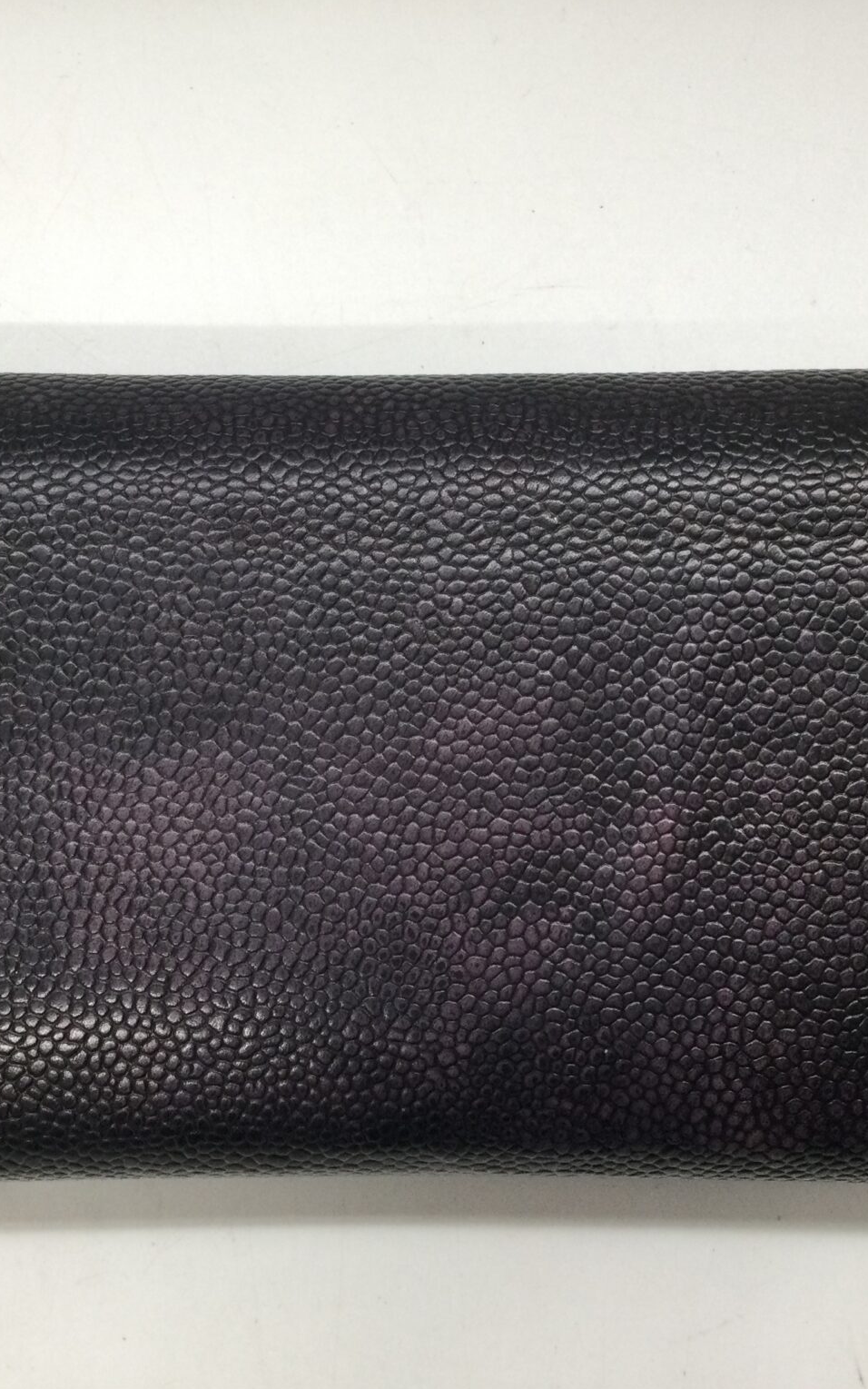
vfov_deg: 45.3
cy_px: 694
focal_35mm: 44
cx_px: 383
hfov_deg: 29.2
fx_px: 1665
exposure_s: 1/30
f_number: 2.4
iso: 64
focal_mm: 3.3
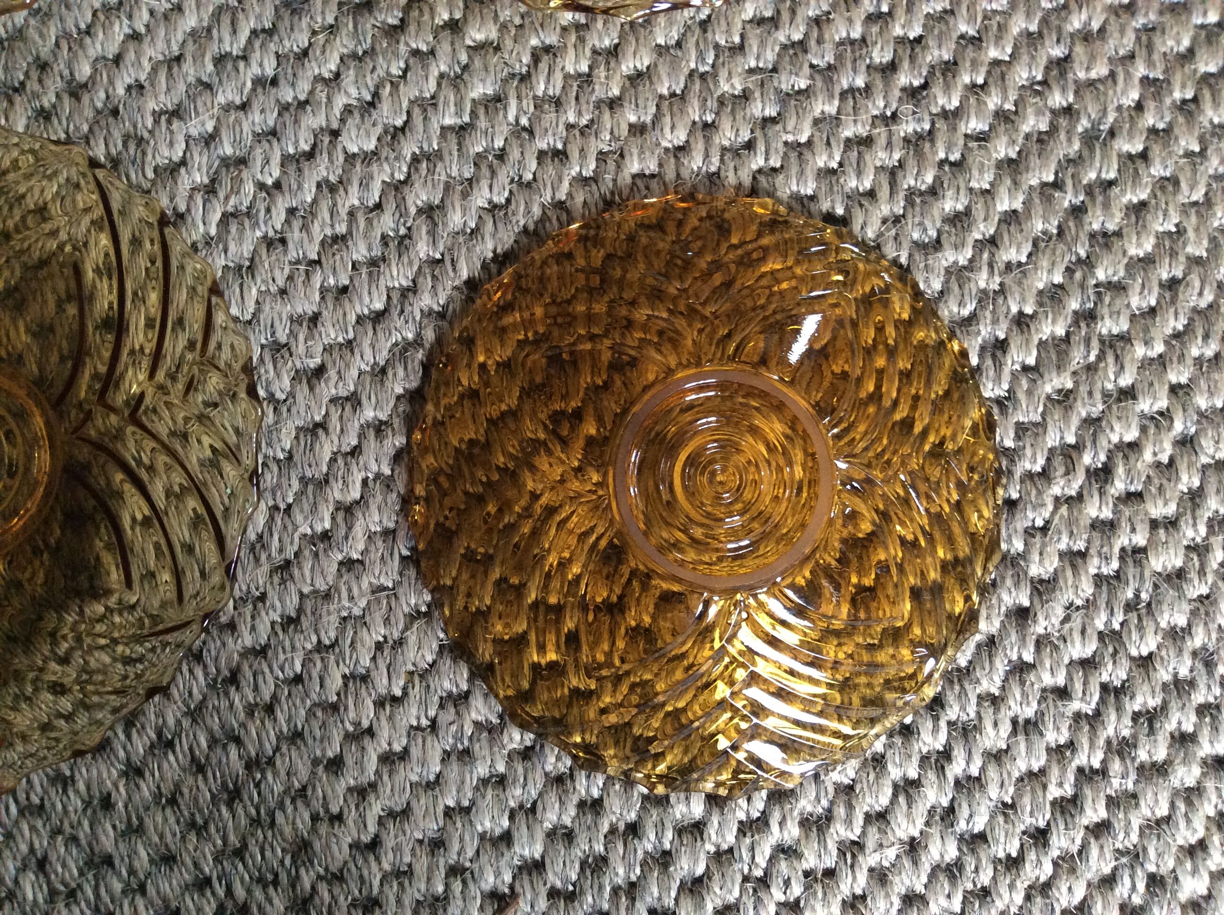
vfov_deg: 44.1
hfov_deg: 56.9
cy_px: 458
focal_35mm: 32
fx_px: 1130
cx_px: 612
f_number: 2.4
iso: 200
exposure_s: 1/25
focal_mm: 3.3
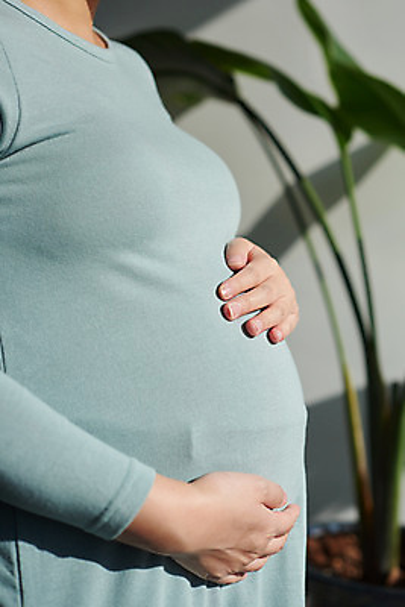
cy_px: 304
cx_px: 202
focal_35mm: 50
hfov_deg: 27.0
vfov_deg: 39.6
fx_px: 843
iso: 250
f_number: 3.2
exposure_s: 1/5000
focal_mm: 50
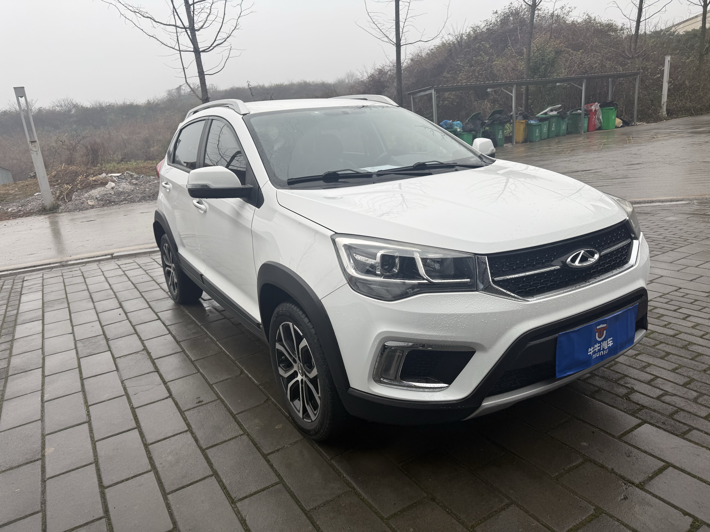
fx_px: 492
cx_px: 355
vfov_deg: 56.8
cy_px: 266
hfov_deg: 71.6
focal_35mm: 24
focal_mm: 6.76
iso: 80
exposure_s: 1/312
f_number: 1.78
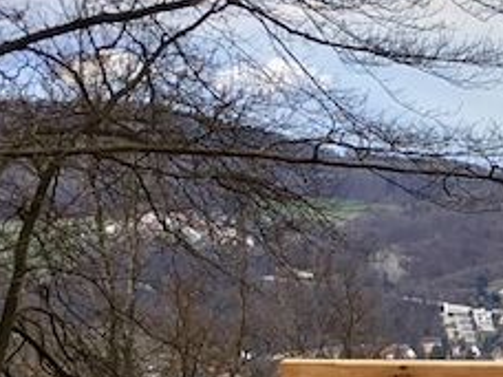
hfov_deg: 13.4
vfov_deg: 11.0
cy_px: 659
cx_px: 991
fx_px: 1845
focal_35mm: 127
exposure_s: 1/122
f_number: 2.2
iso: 25
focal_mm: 4.15
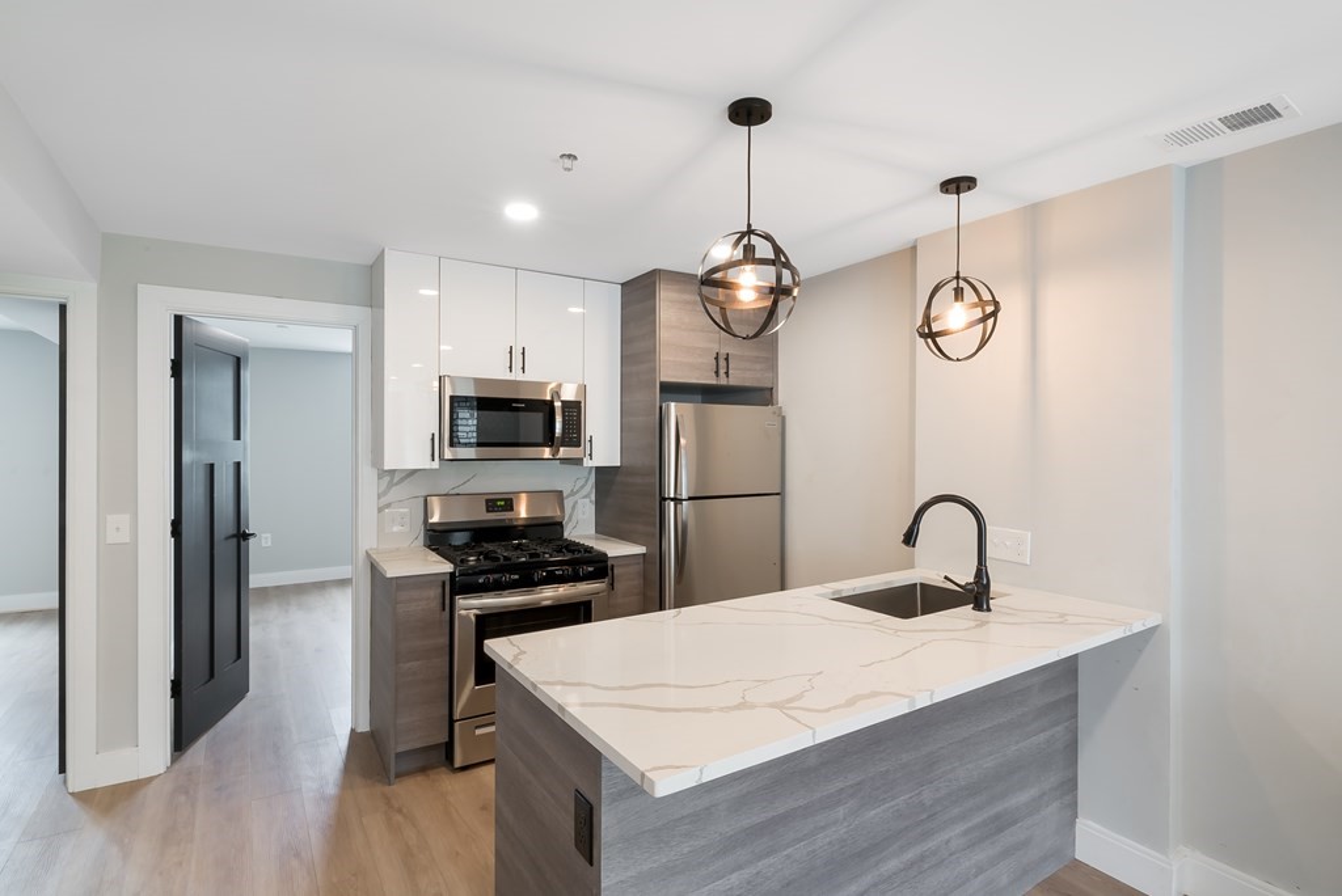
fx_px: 634
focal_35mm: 17
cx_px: 671
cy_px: 448
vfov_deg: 70.5
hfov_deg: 93.2
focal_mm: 17
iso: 400
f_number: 22
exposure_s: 1.3
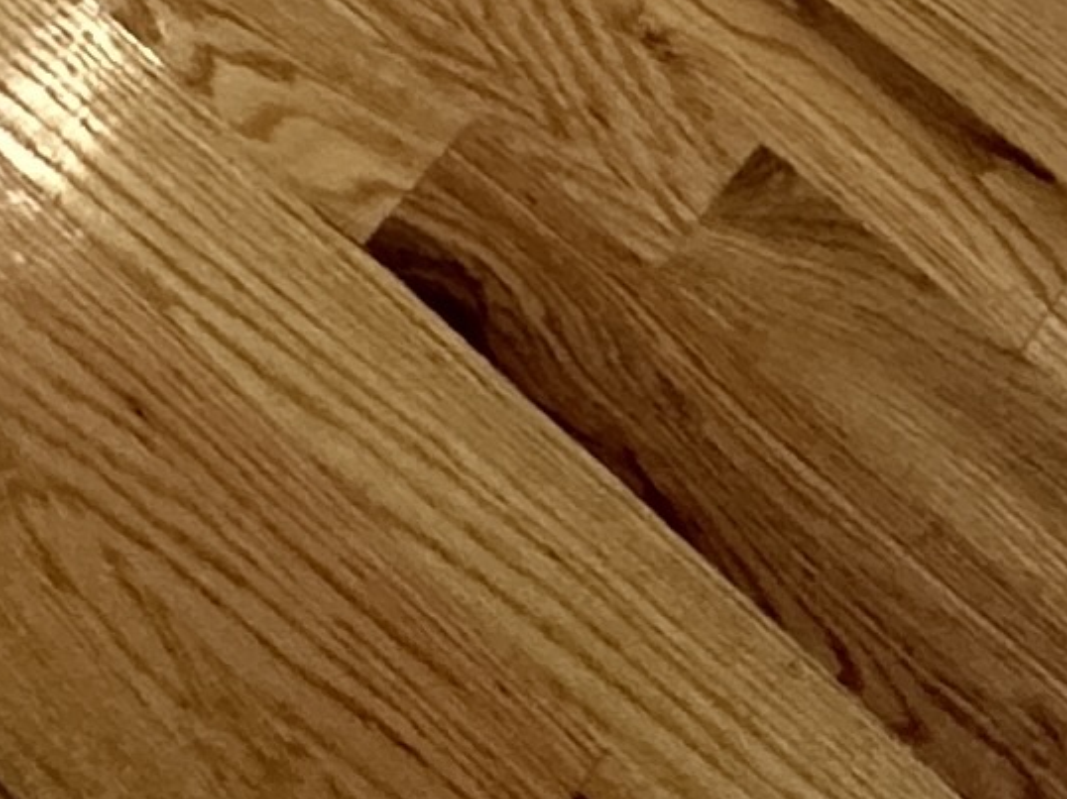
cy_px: -2159
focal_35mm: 105
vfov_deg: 8.7
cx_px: 369
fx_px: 3235
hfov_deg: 18.7
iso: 250
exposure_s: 1/60
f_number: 2.2
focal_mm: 2.22
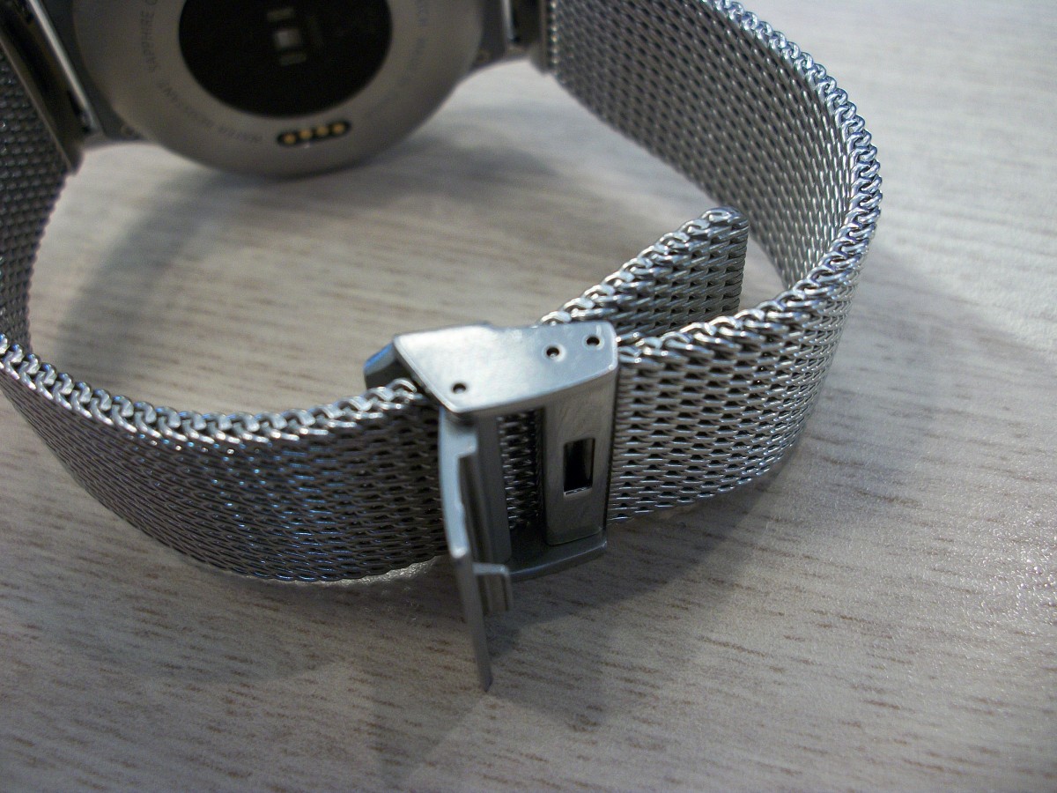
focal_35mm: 35
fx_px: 1069
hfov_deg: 52.6
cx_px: 528
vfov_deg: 40.7
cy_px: 396
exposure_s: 1/60
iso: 160
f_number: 3.1
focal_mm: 6.3
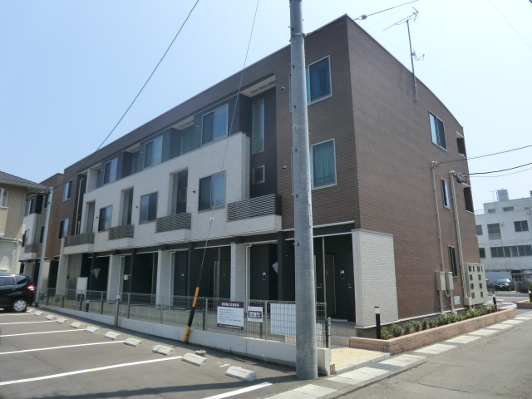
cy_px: 200
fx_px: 369
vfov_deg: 56.8
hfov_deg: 71.6
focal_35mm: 24
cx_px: 266
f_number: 7.5
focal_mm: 4.3
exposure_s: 1/200
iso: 80
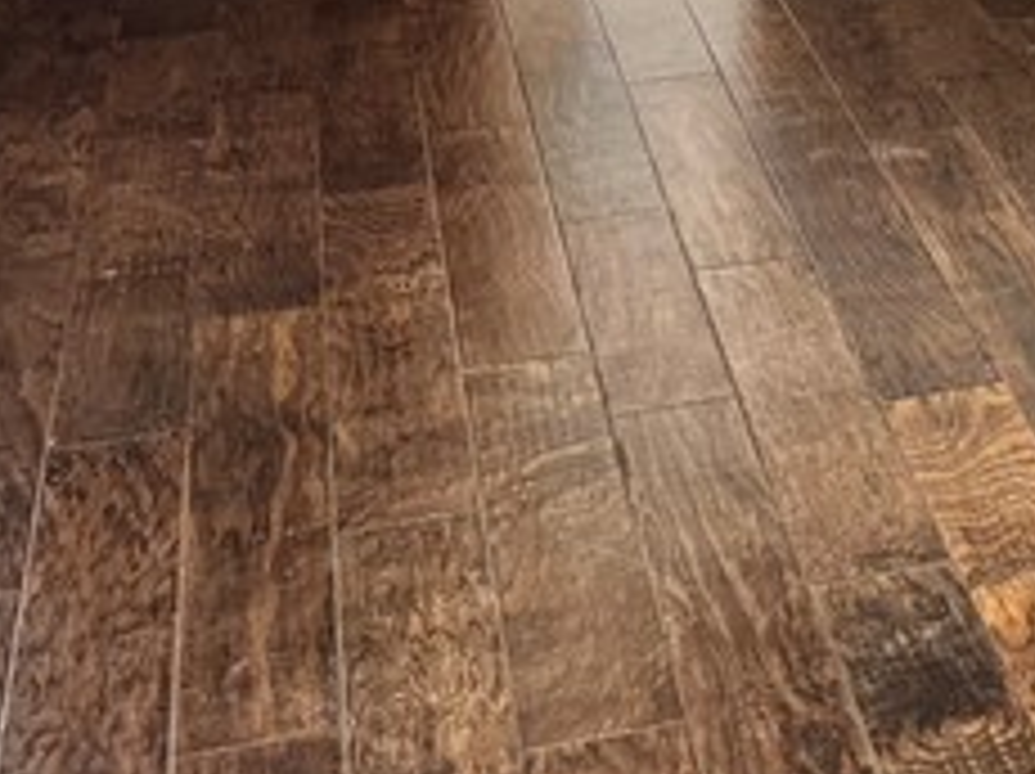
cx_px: 1922
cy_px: -608
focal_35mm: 107
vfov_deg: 12.6
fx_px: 3196
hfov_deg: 15.5
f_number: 1.78
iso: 320
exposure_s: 1/60
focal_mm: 6.76
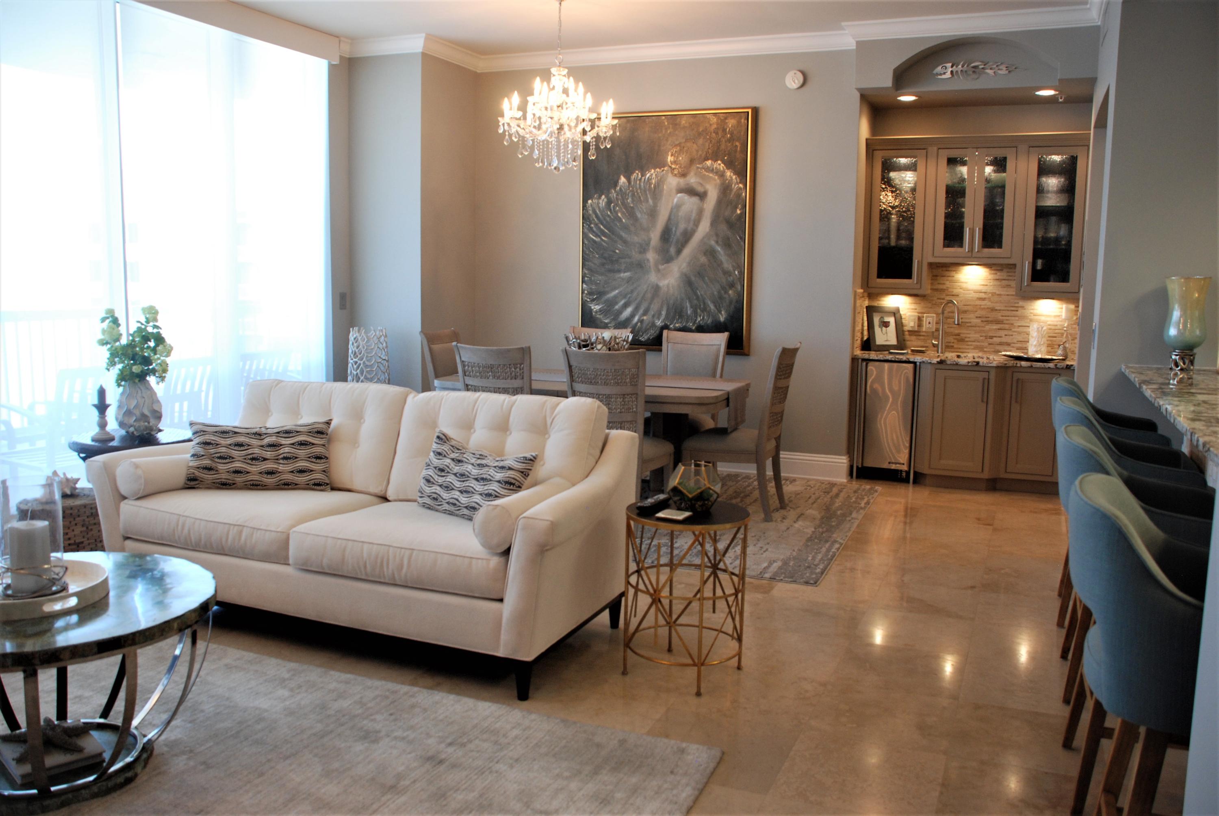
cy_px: 408
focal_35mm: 30
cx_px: 610
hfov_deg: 61.9
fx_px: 1017
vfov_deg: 43.7
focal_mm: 20
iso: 400
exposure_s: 1/25
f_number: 3.8
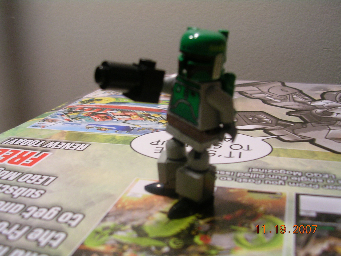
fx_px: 374
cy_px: 128
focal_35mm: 38
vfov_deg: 37.7
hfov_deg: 49.0
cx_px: 170
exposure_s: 1/12.6
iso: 50
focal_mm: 5.8
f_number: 2.8
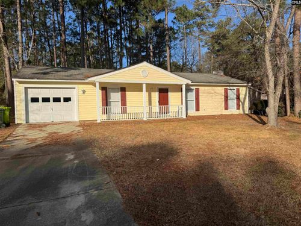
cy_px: 113
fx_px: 209
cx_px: 150
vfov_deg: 56.8
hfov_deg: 71.6
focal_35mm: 24
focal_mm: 6.76
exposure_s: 1/5814
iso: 80
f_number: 1.78
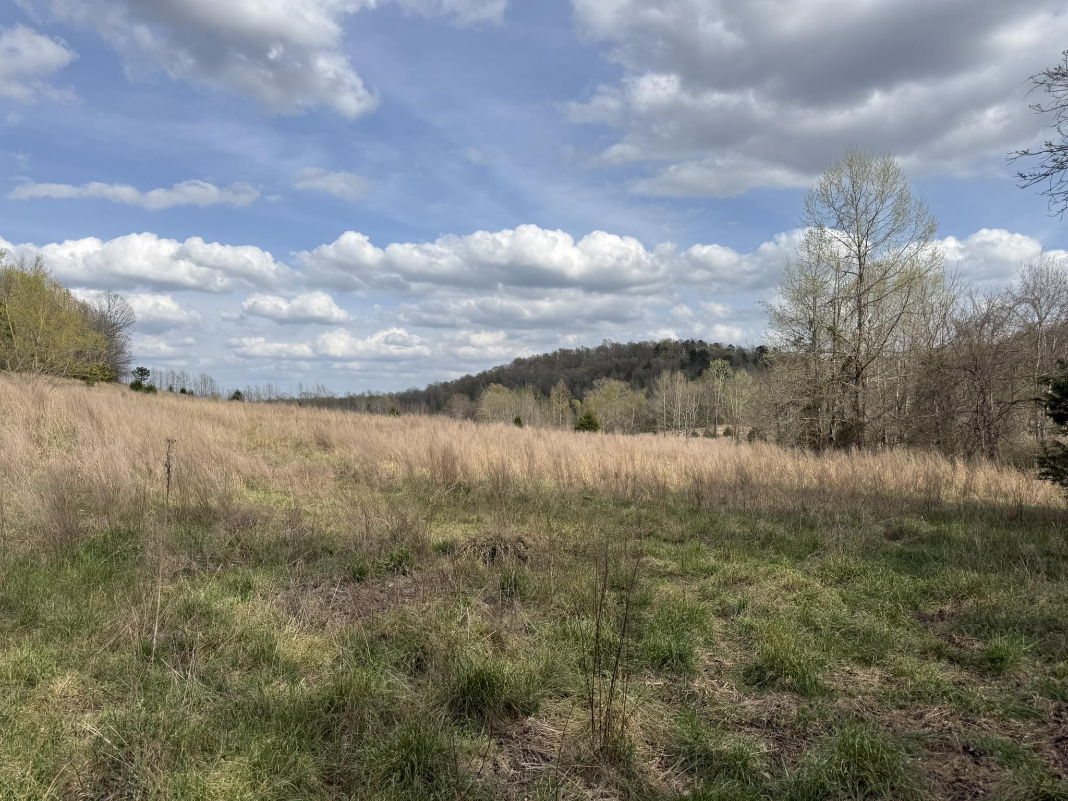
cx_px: 534
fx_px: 740
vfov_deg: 56.8
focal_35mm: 24
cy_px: 400
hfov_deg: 71.6
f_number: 1.78
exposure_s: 1/6173
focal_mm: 6.76
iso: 80
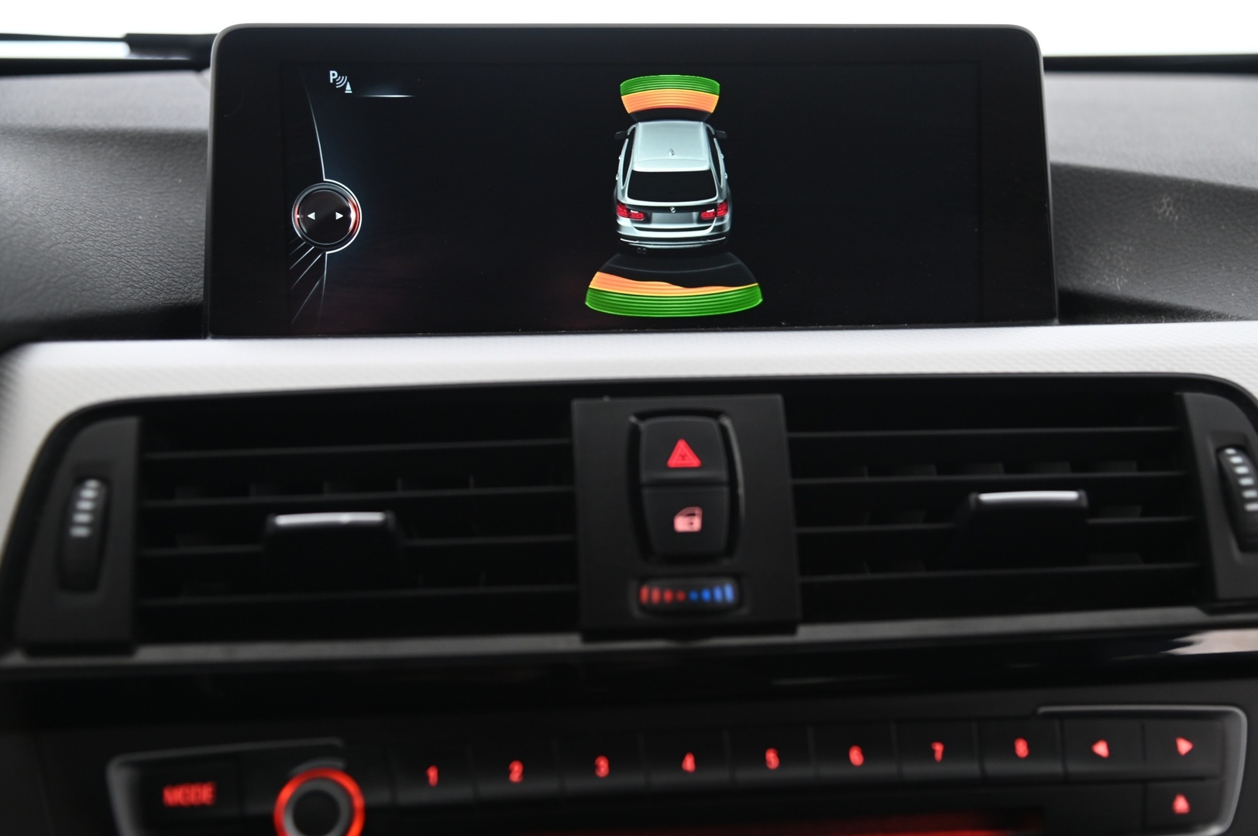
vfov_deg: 26.9
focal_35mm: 50
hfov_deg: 39.6
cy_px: 418
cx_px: 629
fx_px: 1746
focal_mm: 50
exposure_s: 1/20
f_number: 4
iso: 2000
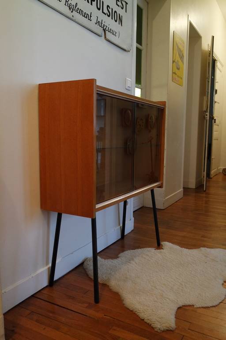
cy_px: 170
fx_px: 282
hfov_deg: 43.6
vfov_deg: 61.9
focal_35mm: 30
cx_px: 113
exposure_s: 1/40
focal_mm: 20
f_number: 3.5
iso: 1600
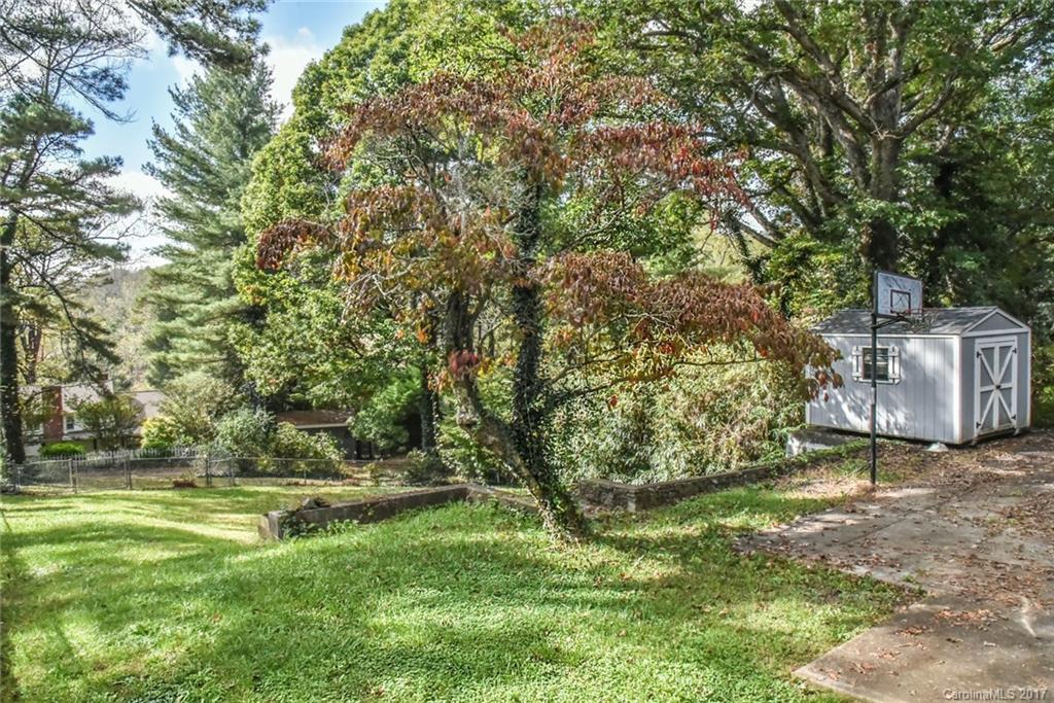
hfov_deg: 73.7
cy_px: 352
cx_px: 527
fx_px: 703
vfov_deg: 53.1
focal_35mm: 24
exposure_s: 1/320
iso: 4000
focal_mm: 24
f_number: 18
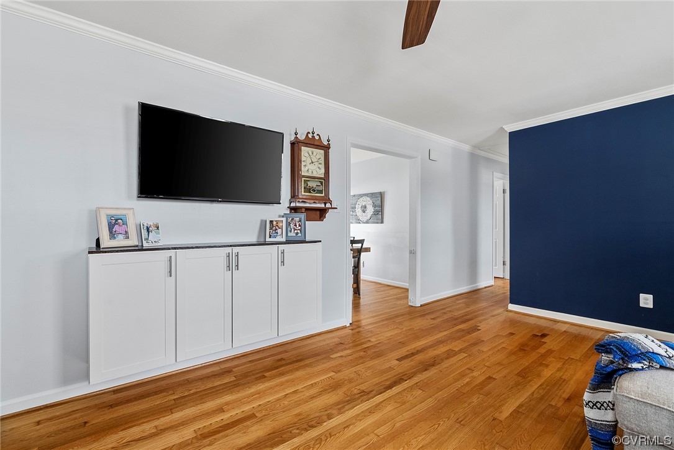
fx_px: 300
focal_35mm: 16
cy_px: 225
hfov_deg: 96.7
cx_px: 337
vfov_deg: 73.8
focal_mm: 16
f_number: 8
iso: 800
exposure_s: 1/2
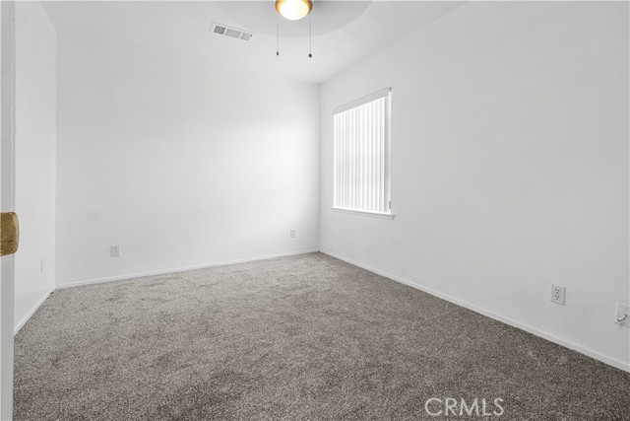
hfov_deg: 100.4
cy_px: 210
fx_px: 263
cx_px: 315
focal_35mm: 15
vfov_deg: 77.4
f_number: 8
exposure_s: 1/2
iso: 250
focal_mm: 10
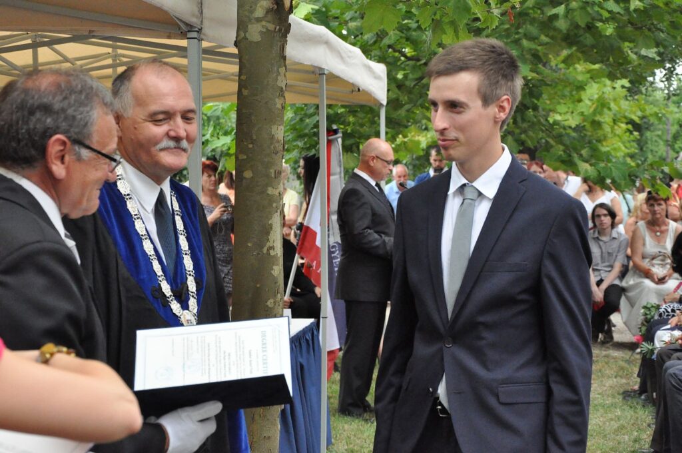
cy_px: 226
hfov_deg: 23.4
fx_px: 1646
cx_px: 341
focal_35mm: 87
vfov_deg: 15.7
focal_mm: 58
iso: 3200
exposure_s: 1/800
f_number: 7.1
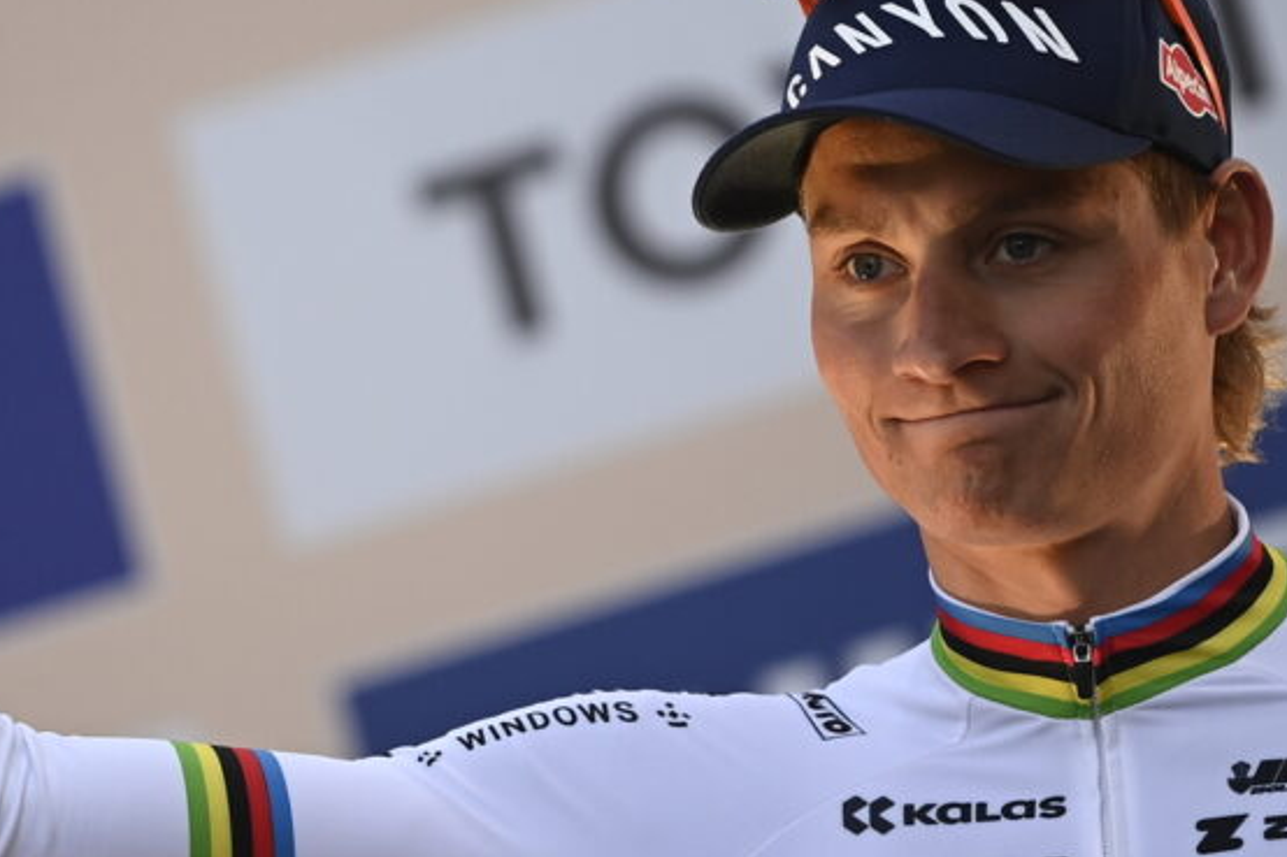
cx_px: 344
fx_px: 19370
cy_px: 295
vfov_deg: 2.5
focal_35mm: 542
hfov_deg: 3.8
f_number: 2.8
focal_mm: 200
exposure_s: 1/800
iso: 640
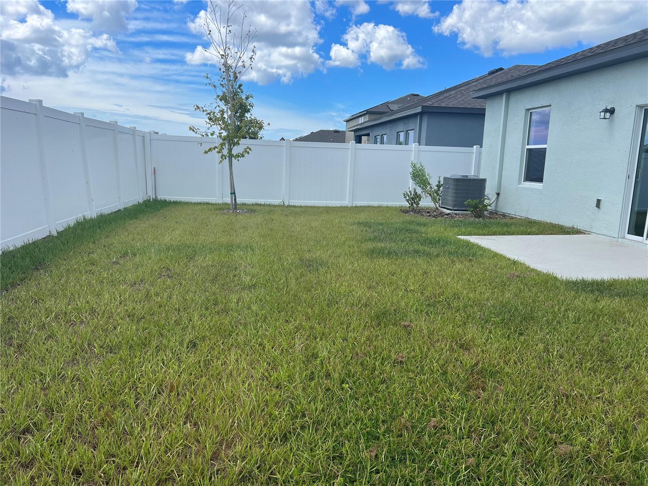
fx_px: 487
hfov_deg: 67.3
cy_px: 243
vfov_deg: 53.1
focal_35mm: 26
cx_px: 324
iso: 50
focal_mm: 5.7
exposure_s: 1/4115
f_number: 1.5
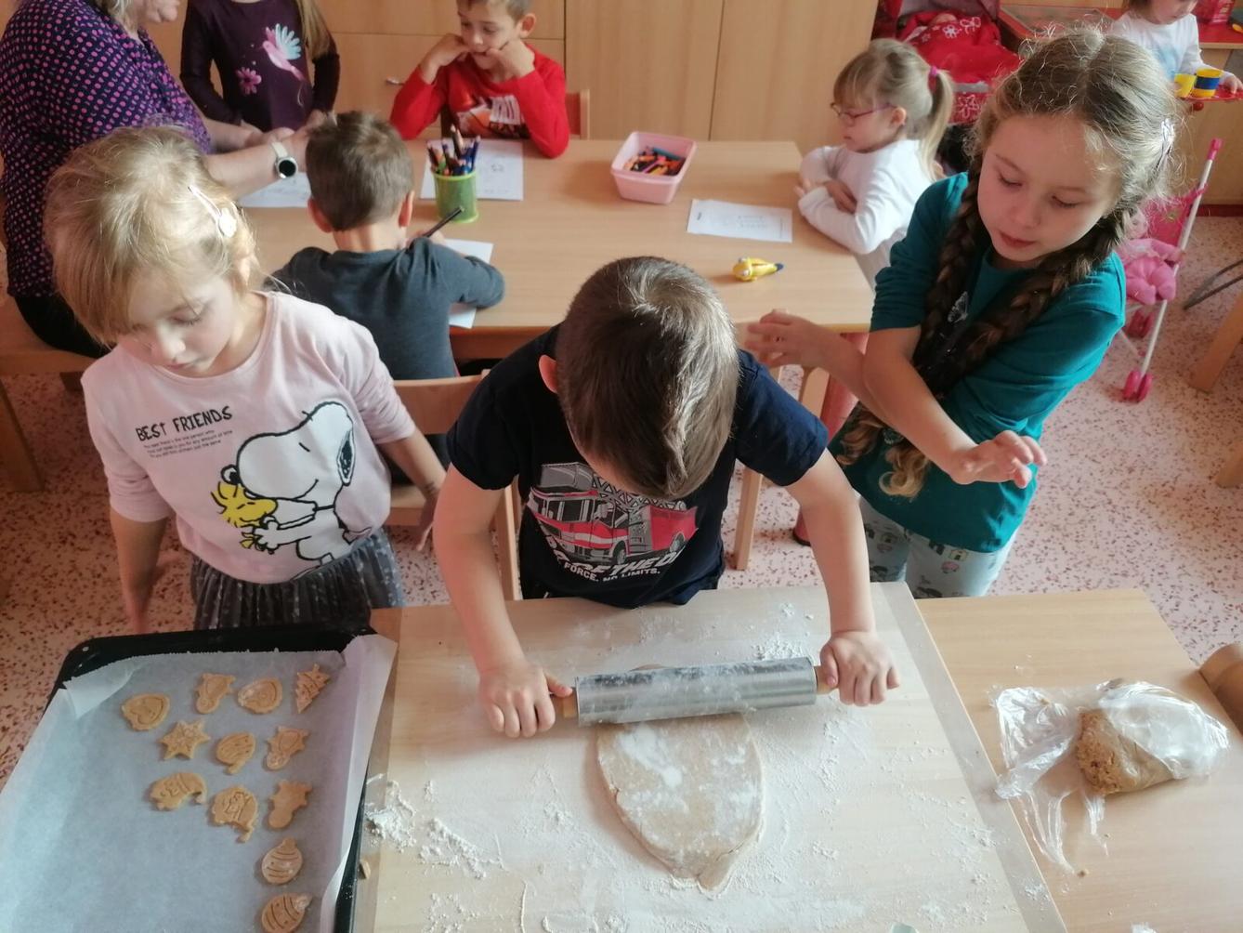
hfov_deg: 65.3
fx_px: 970
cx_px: 622
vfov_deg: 51.4
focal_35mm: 27
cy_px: 466
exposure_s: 1/100
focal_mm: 4.75
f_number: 1.8
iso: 200
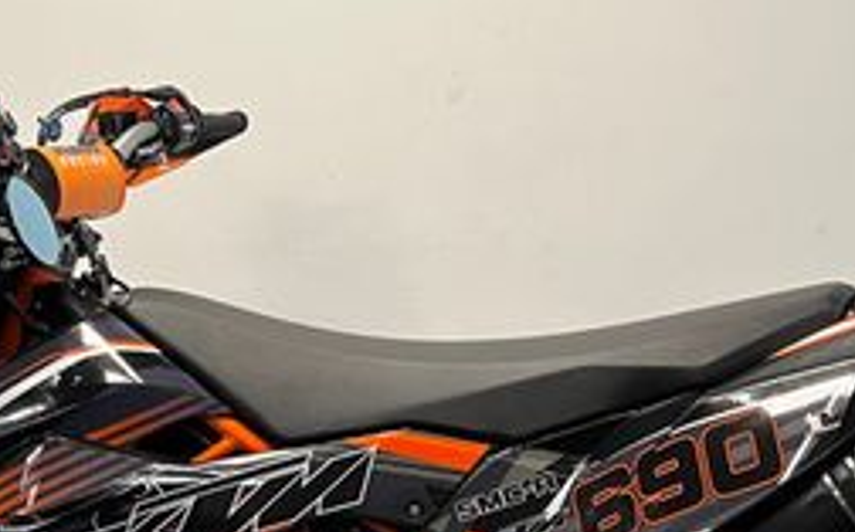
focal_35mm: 70
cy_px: 586
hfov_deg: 29.4
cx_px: 451
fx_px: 1630
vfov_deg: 17.9
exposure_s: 1/50
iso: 80
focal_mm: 5.1
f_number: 1.6
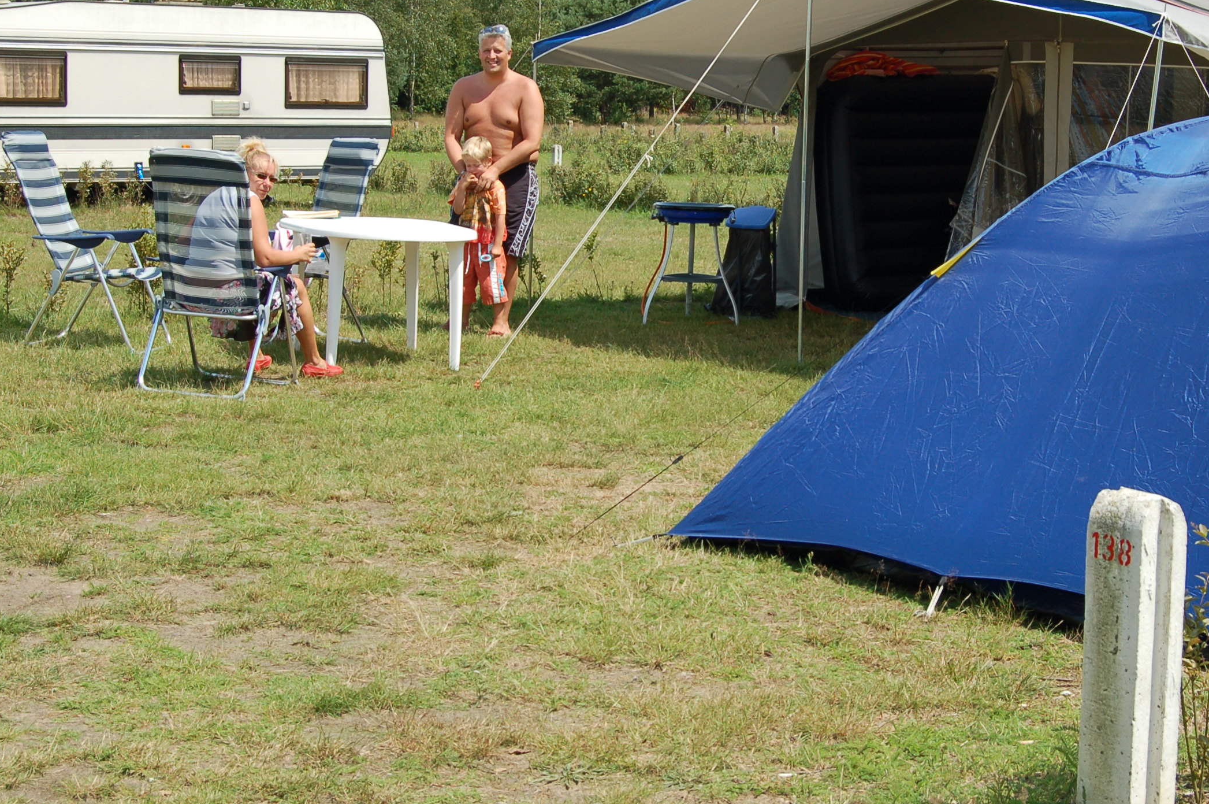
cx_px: 732
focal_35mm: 69
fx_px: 2315
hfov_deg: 29.2
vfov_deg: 19.7
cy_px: 294
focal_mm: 32
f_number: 9
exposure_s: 1/320
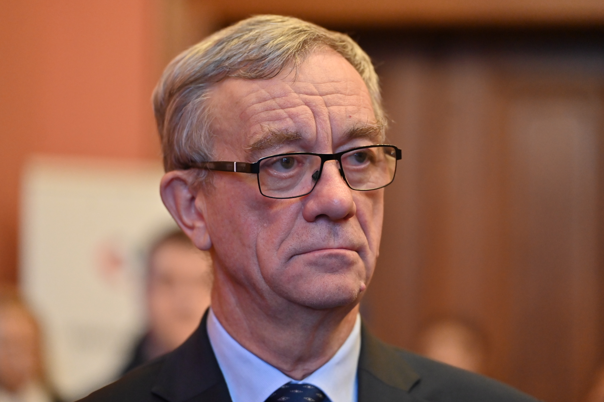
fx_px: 2097
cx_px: 302
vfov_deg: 11.0
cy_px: 201
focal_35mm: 125
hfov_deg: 16.4
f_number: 2.8
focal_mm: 125
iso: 3200
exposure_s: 1/200
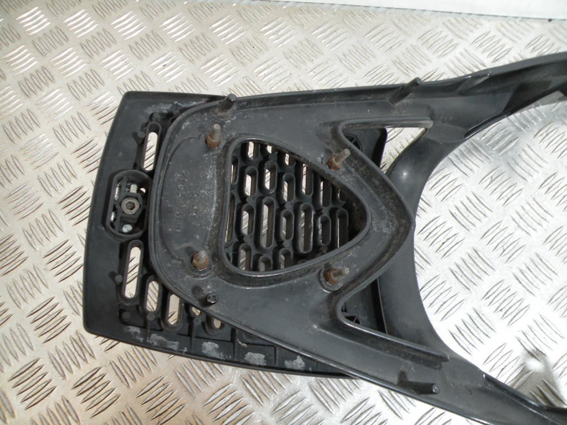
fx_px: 442
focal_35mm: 27
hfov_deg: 65.3
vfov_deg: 51.4
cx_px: 284
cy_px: 212
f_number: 2.8
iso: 189
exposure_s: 1/60
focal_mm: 4.7
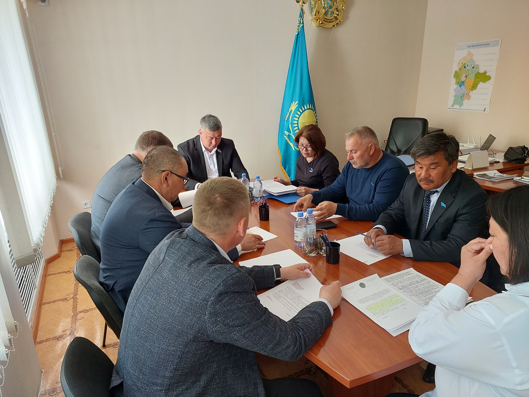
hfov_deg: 73.9
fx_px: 351
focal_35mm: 23
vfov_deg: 58.9
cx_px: 264
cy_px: 198
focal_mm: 5.06
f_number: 1.8
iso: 125
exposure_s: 1/50
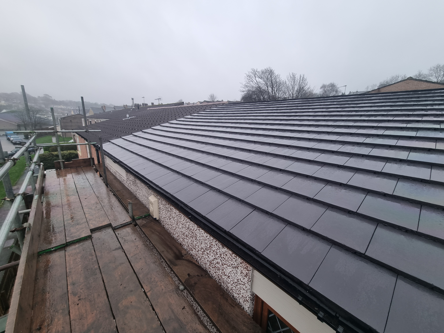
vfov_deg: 89.9
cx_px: 222
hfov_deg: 106.2
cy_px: 166
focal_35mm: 13
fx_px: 167
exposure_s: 1/50
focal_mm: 2.2
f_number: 2.2
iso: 100
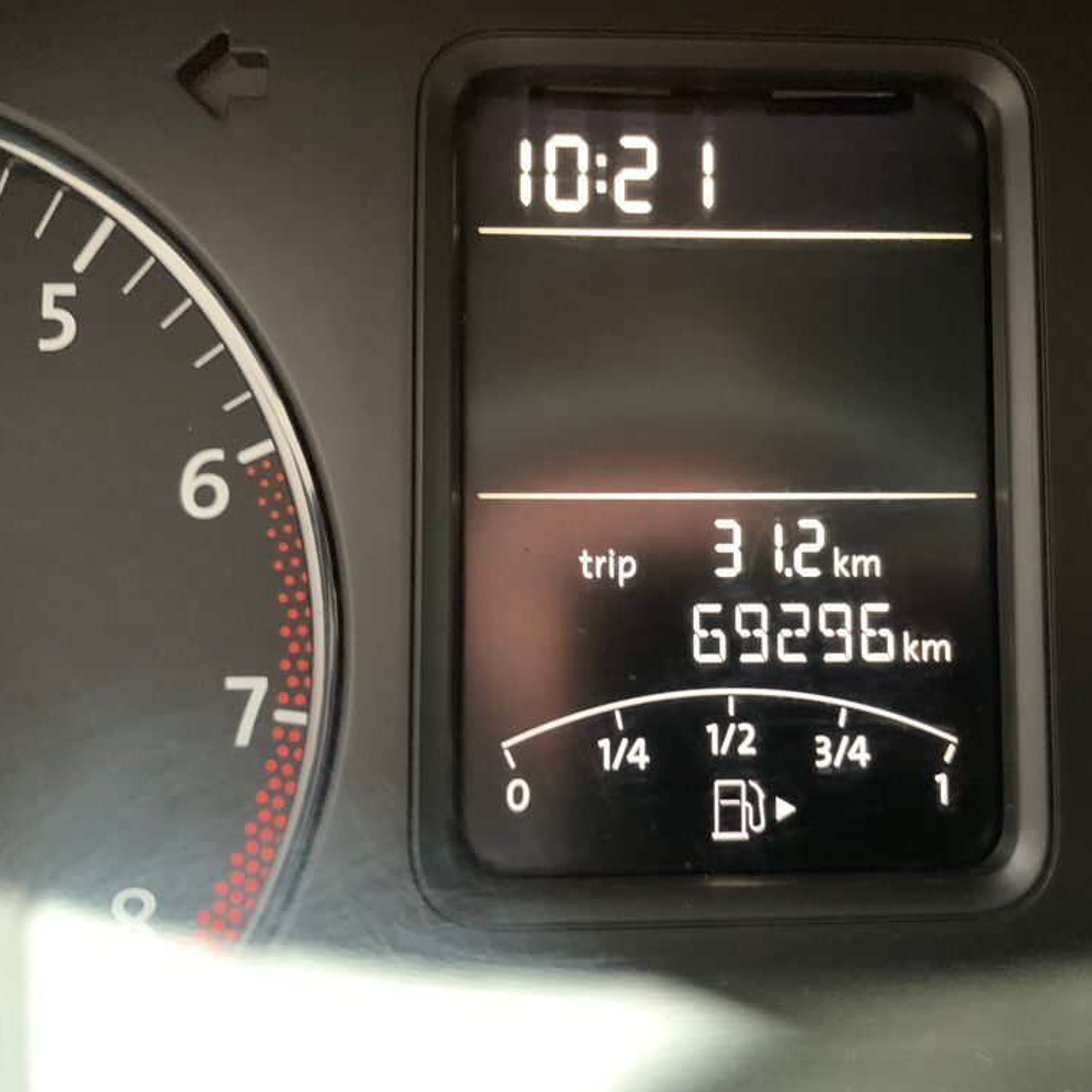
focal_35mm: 31
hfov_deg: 51.7
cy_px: 542
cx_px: 716
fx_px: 1106
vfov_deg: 52.5
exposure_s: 1/29
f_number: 1.8
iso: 800
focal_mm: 4.25
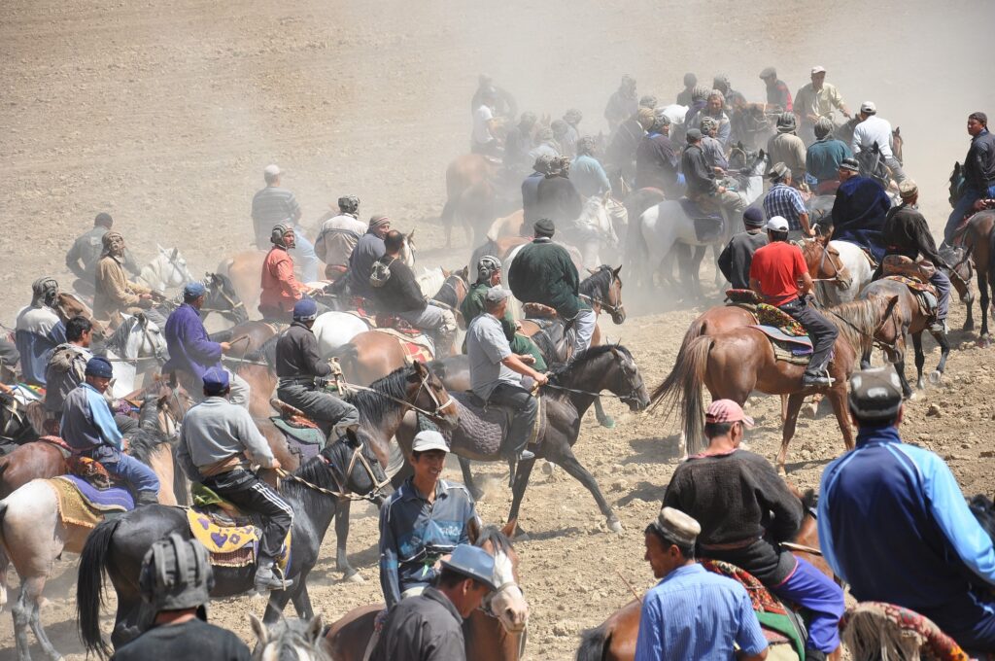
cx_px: 498
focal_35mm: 128
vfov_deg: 10.7
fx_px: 3519
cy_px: 330
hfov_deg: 16.1
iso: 200
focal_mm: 85
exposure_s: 1/640
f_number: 5.6
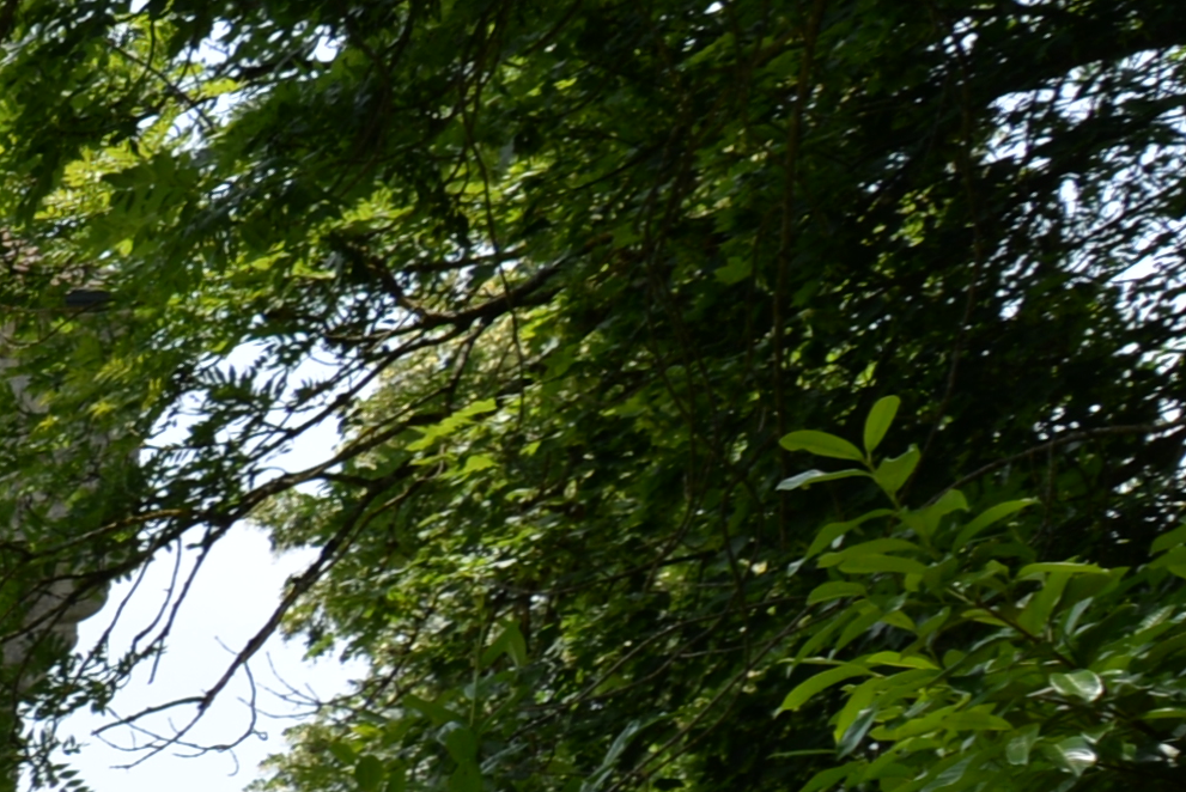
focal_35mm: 176
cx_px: -2215
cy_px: 977
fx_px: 5801
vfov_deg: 7.7
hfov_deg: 9.5
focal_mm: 29
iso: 100
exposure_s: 1/250
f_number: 8
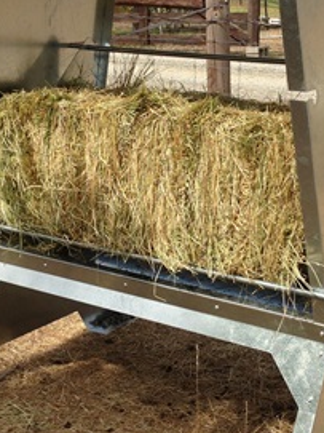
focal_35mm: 78
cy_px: 169
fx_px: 974
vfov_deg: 25.0
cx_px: 185
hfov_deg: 18.9
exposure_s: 1/1695
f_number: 2.4
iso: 50
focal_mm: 4.13
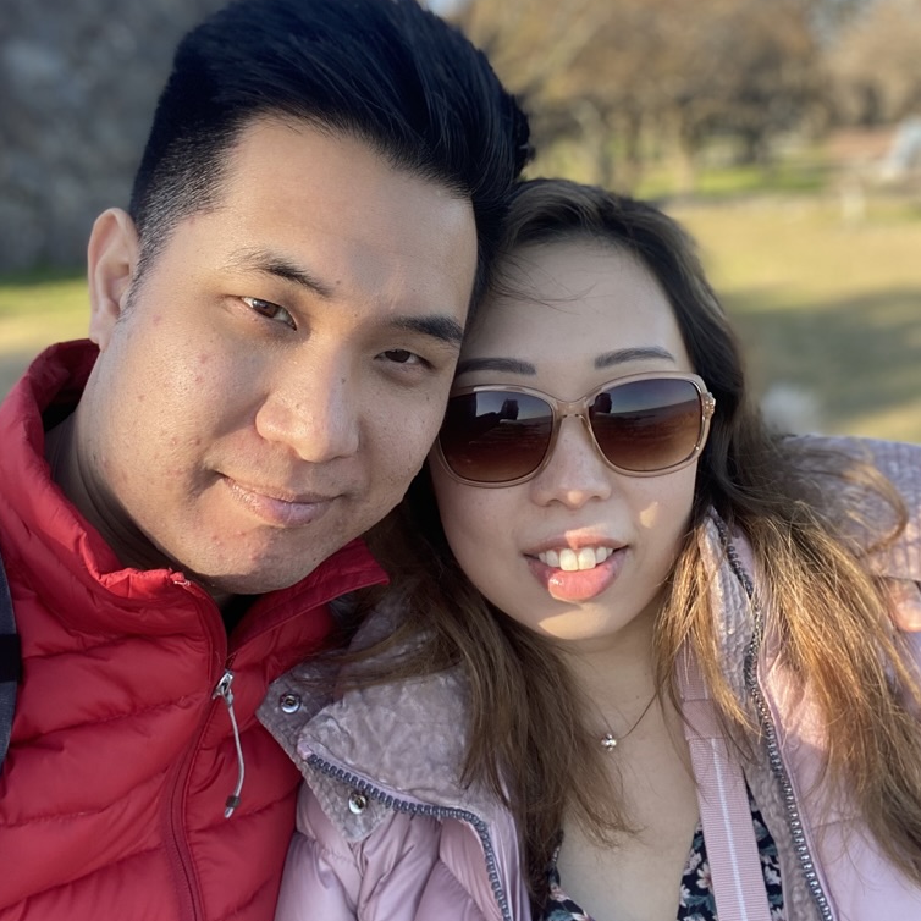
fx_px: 1084
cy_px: 373
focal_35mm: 36
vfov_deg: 45.8
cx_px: 459
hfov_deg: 46.0
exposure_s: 1/142
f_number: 2.2
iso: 25
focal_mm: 2.71
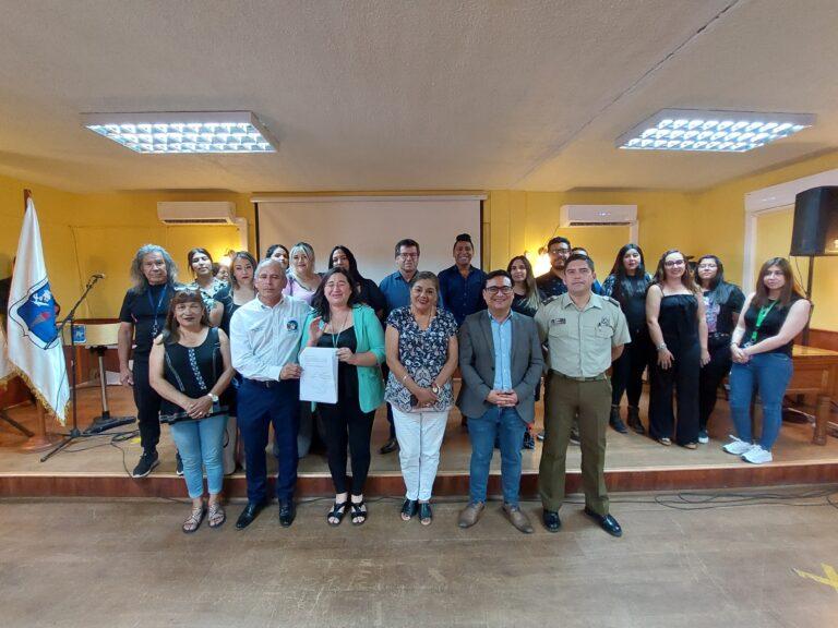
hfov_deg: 106.2
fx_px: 315
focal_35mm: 13
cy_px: 314
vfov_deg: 89.9
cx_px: 419
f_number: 2.2
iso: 500
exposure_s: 1/25
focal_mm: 1.74
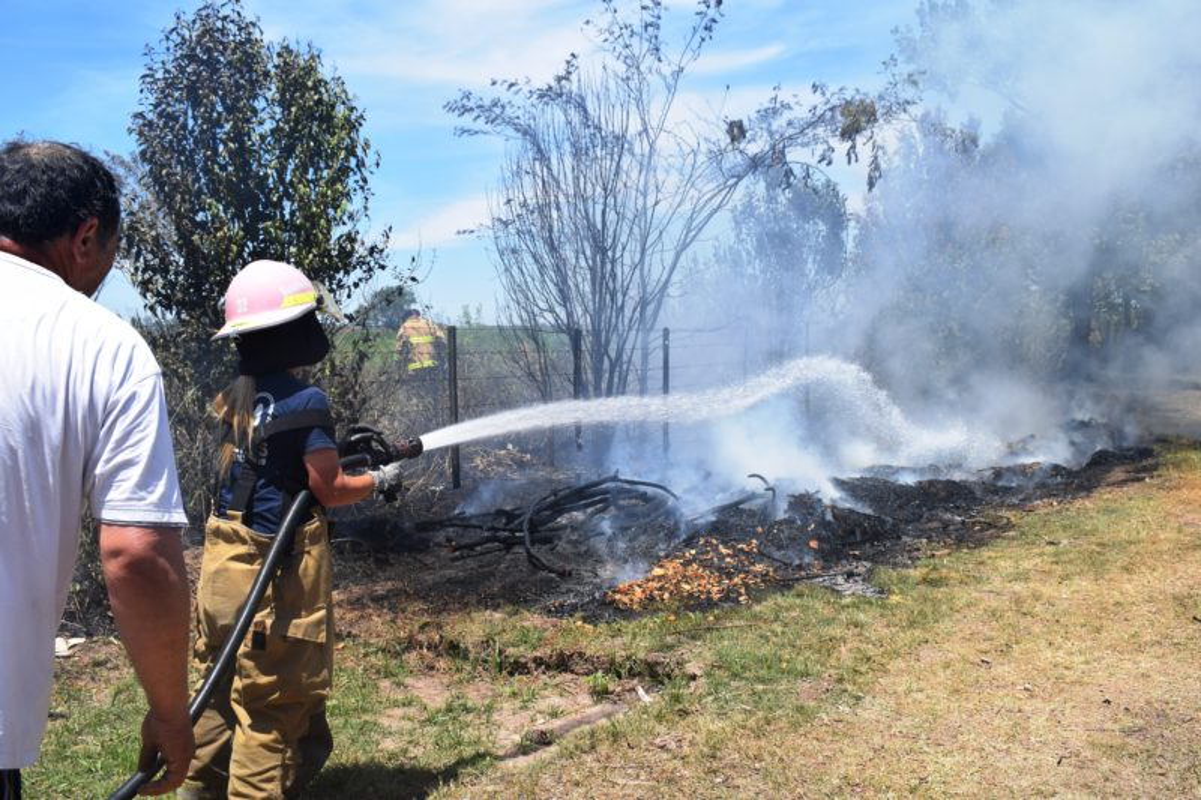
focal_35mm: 33
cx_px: 600
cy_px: 400
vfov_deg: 40.0
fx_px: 1101
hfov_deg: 57.2
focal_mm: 22
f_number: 10
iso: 200
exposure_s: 1/400
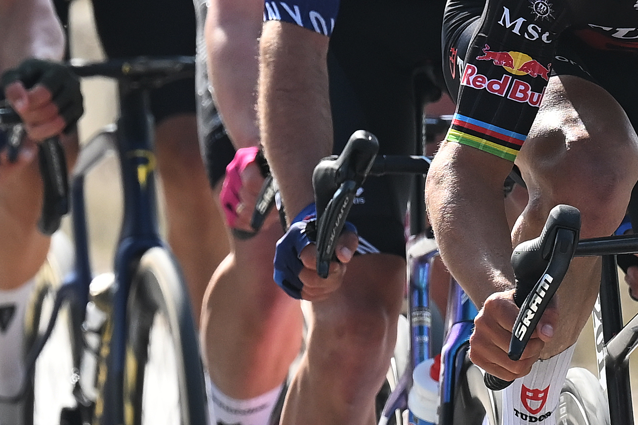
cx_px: 135
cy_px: 211
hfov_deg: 1.8
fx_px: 20230
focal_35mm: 1142
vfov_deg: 1.2
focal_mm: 180
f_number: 4
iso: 250
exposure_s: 1/1250
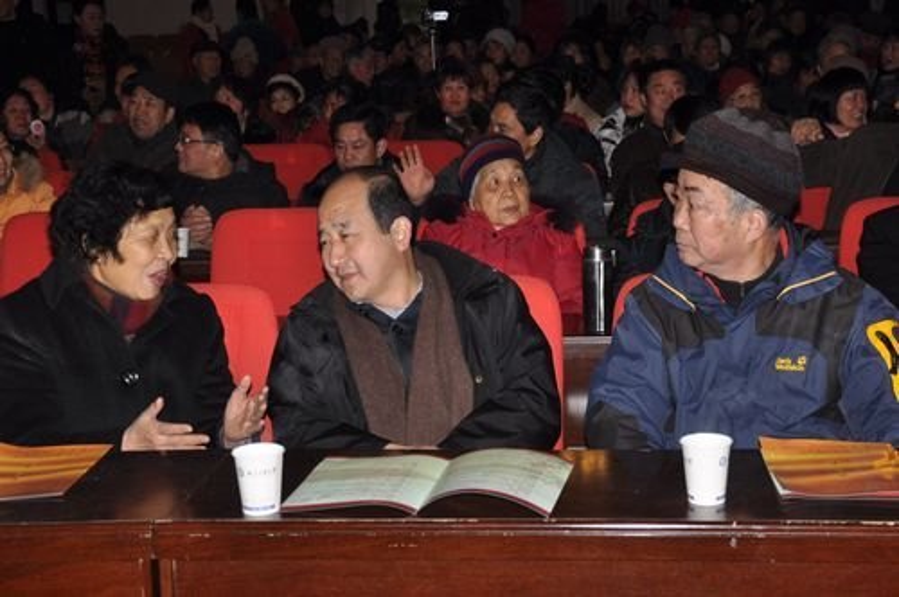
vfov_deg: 23.7
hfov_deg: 35.1
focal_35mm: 57
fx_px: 1422
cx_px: 450
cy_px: 298
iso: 200
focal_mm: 38
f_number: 4.5
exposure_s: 1/60
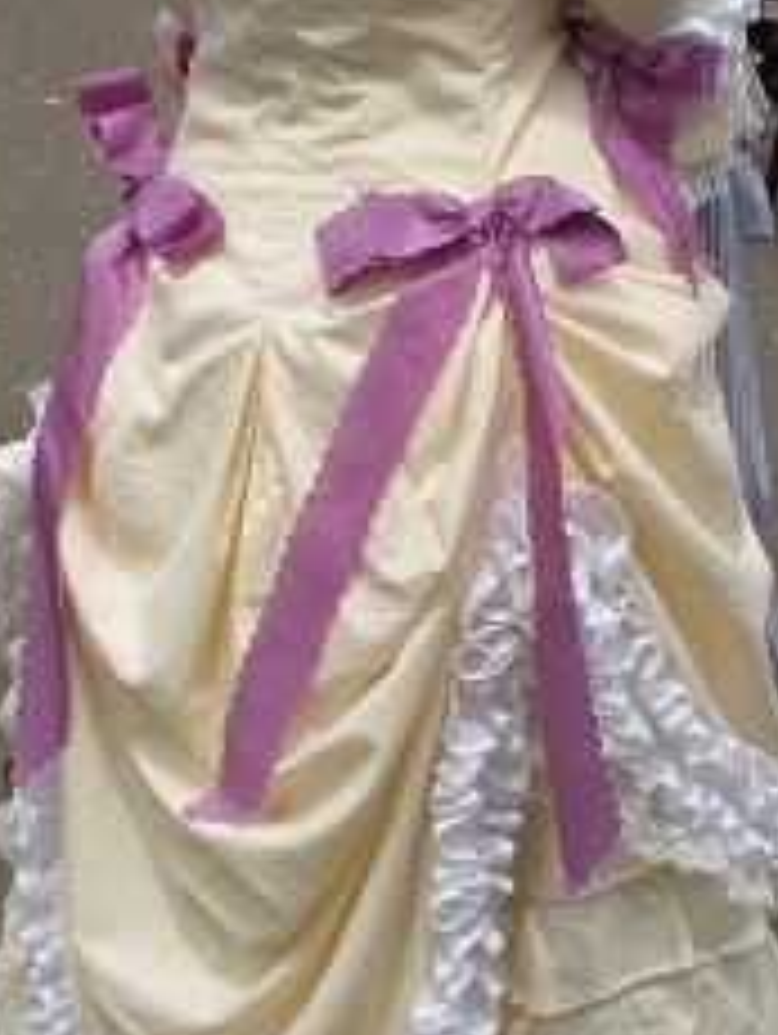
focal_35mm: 99
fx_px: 2961
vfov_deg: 19.7
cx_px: 301
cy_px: 266
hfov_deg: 15.0
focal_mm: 6.3
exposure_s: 1/830
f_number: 4.6
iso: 64
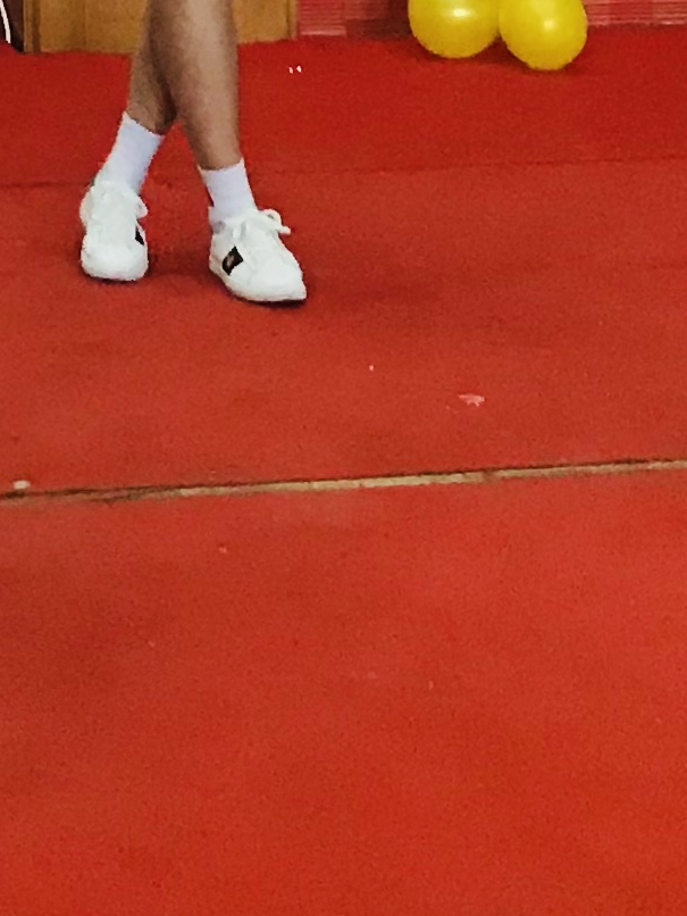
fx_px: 3703
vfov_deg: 12.0
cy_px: -1094
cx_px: -375
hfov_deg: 10.2
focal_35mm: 140
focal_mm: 3.99
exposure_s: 1/17
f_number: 1.8
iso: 80
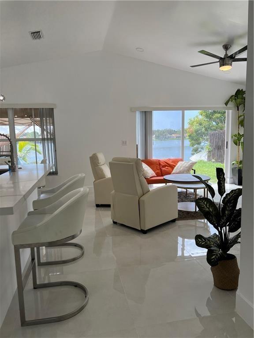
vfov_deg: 67.3
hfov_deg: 53.1
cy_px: 169
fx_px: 254
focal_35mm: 26
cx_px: 127
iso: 50
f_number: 1.5
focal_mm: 5.7
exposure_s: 1/628
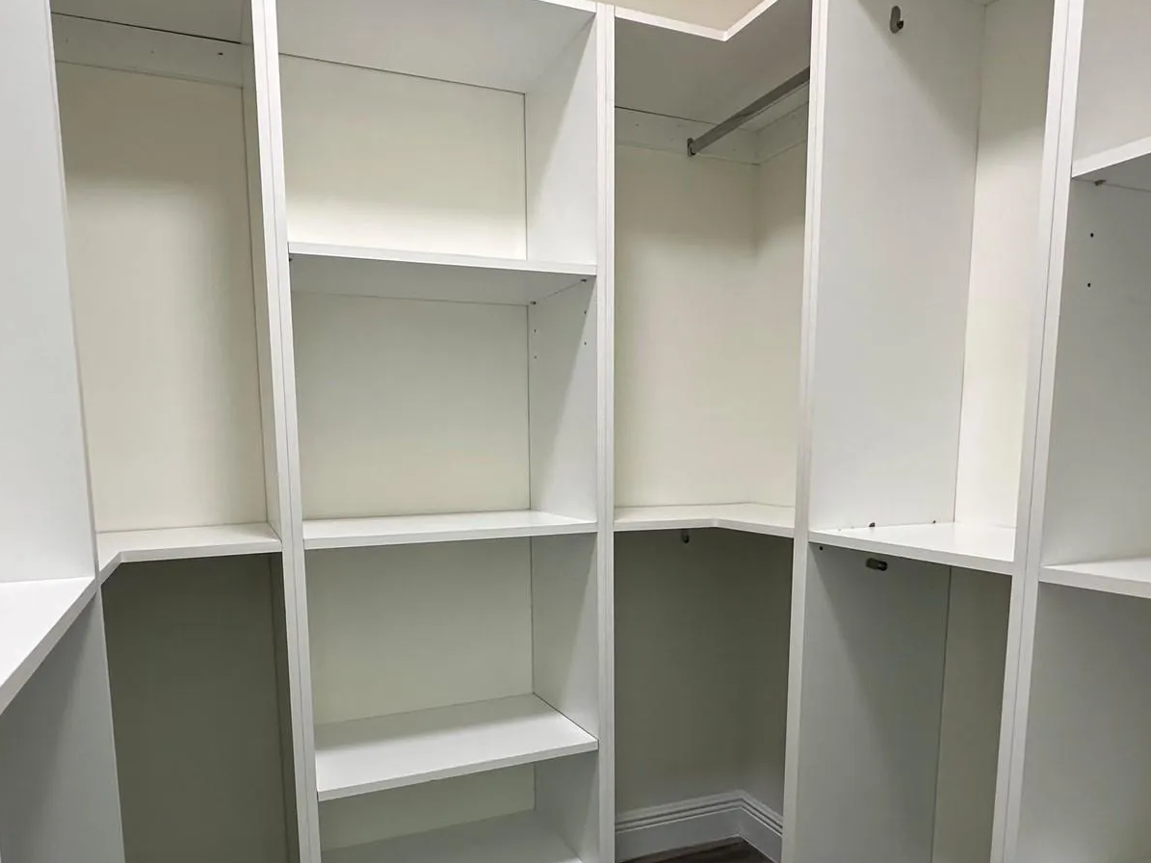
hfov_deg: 71.5
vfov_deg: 56.1
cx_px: 540
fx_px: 798
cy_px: 545
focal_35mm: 24
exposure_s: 1/120
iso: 250
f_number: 2.2
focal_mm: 2.22
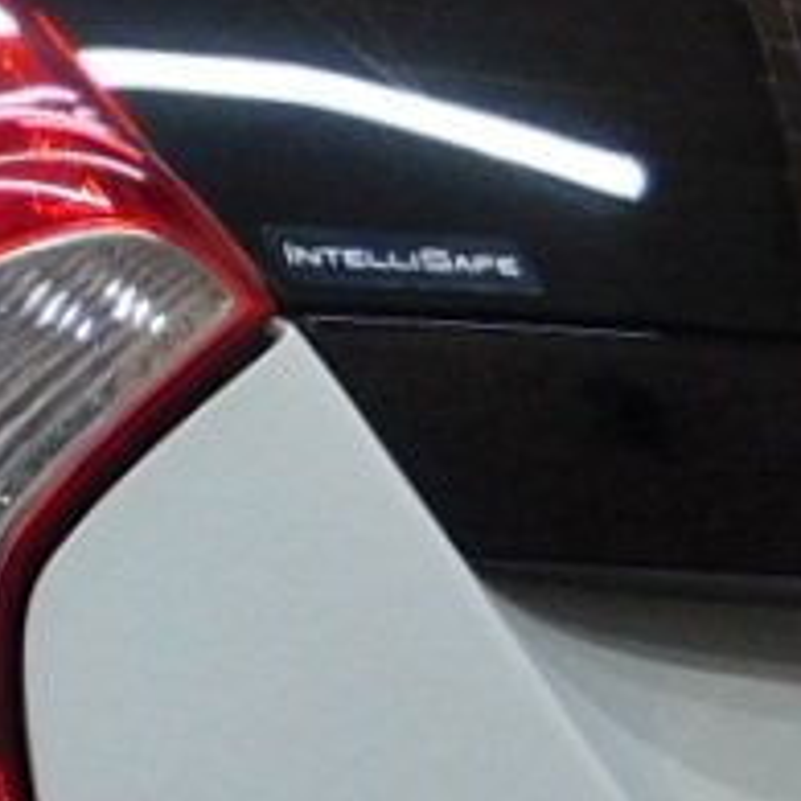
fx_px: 4372
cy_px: 1364
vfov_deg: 10.0
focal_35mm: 167
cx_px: -895
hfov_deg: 9.6
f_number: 3
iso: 180
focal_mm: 4
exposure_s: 1/30
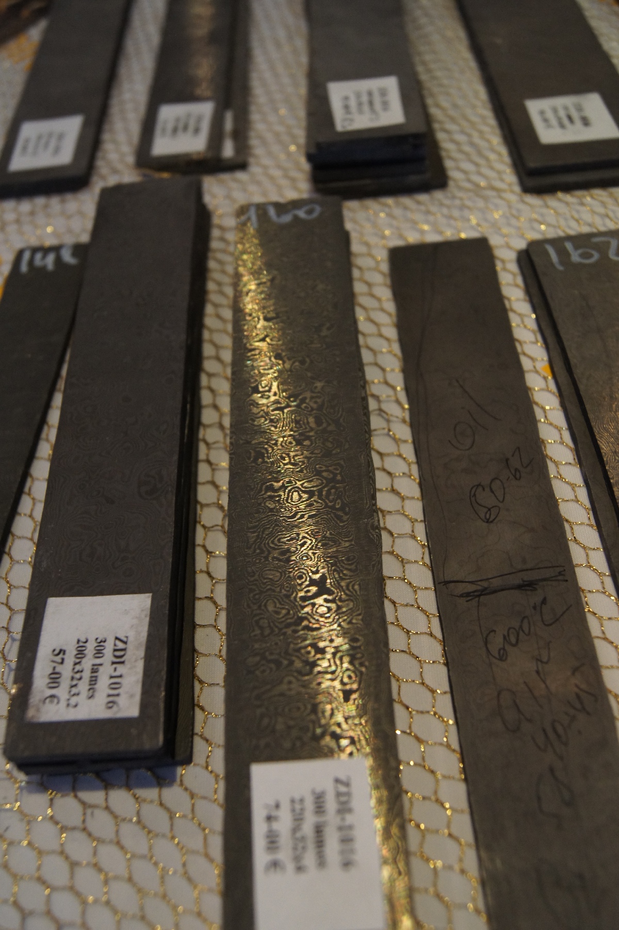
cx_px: 310
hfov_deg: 36.8
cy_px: 465
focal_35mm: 36
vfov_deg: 53.2
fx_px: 929
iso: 800
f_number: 5
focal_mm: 24
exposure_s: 1/25
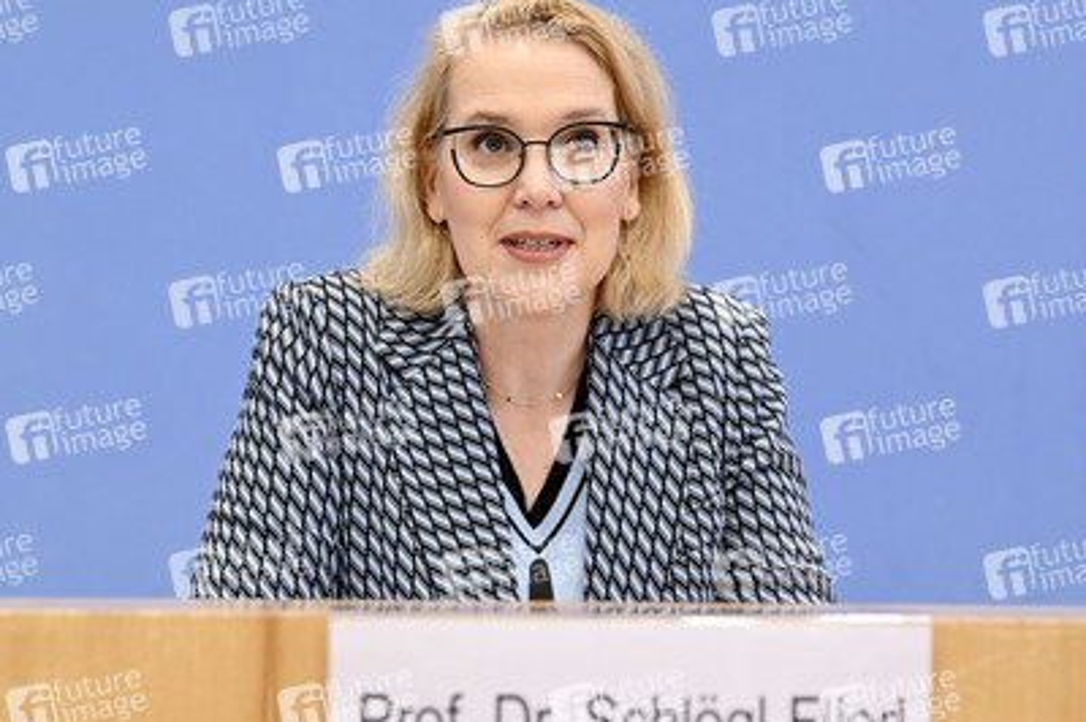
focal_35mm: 88
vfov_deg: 15.5
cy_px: 364
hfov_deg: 23.1
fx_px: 2652
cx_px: 547
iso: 3200
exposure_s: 1/400
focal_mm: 78
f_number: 5.6
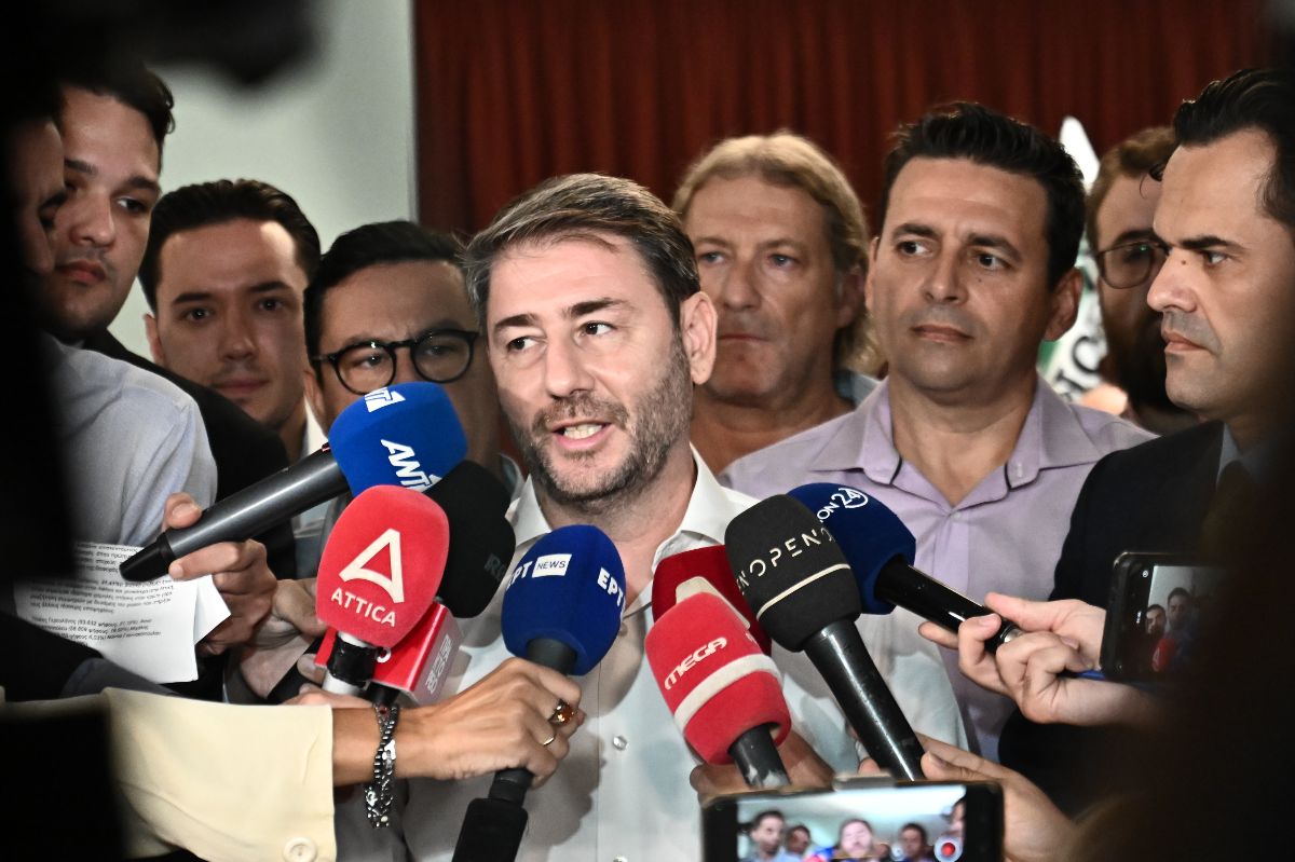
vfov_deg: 13.0
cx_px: 648
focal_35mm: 105
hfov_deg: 19.5
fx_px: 3775
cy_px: 431
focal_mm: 70
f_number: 4
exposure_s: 1/500
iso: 3200
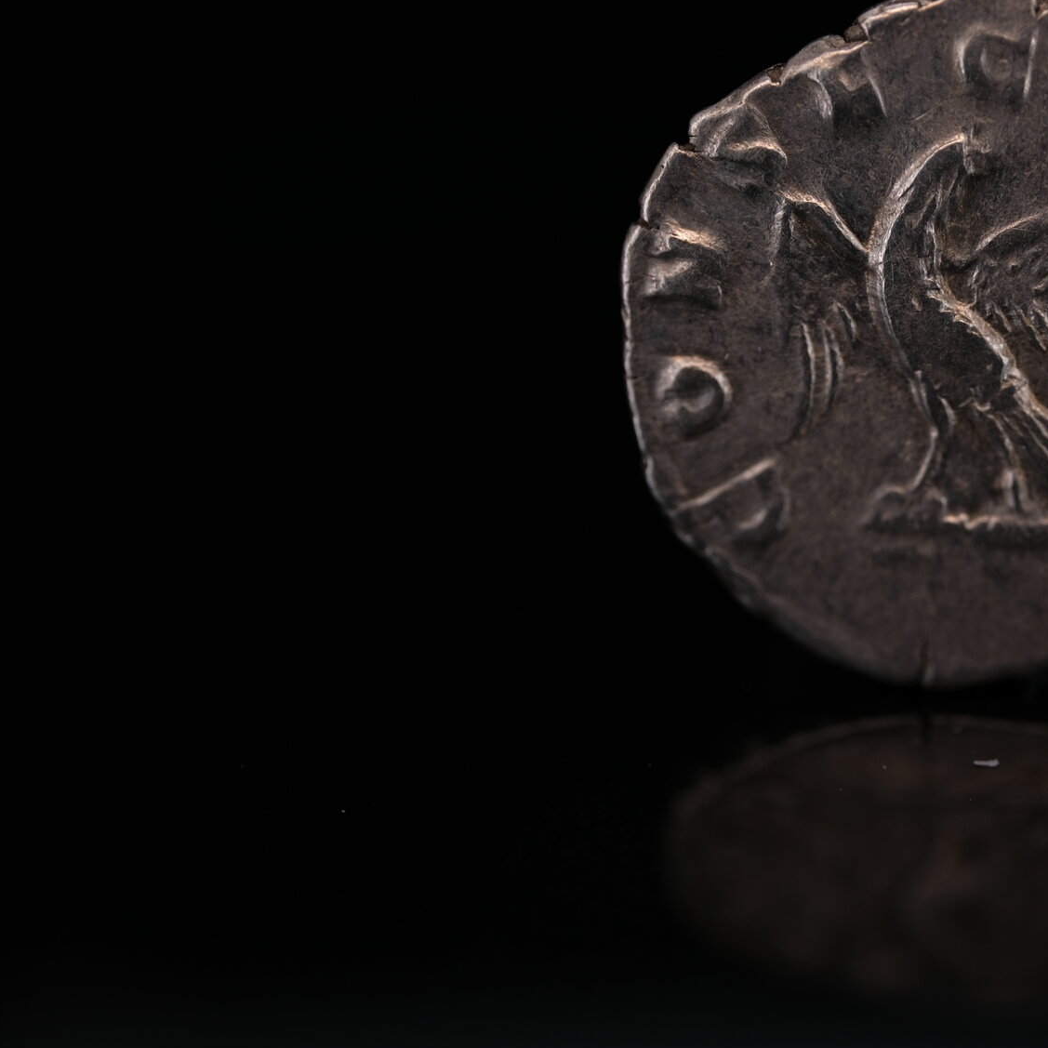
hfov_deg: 17.9
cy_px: 397
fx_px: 3254
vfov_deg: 18.3
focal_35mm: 95
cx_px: 992
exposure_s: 1/180
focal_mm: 30
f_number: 4
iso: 64
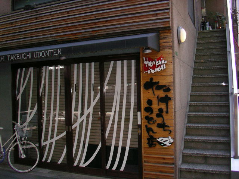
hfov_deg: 50.1
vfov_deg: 38.7
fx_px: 255
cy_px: 90
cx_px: 120
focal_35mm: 37
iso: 125
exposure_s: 1/60
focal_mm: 5.7
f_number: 2.8
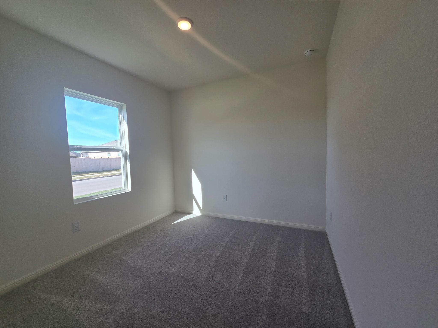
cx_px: 219
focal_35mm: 13
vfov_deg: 89.9
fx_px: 164
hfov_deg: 106.2
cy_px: 164
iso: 50
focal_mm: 2.2
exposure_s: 1/246
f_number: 2.2
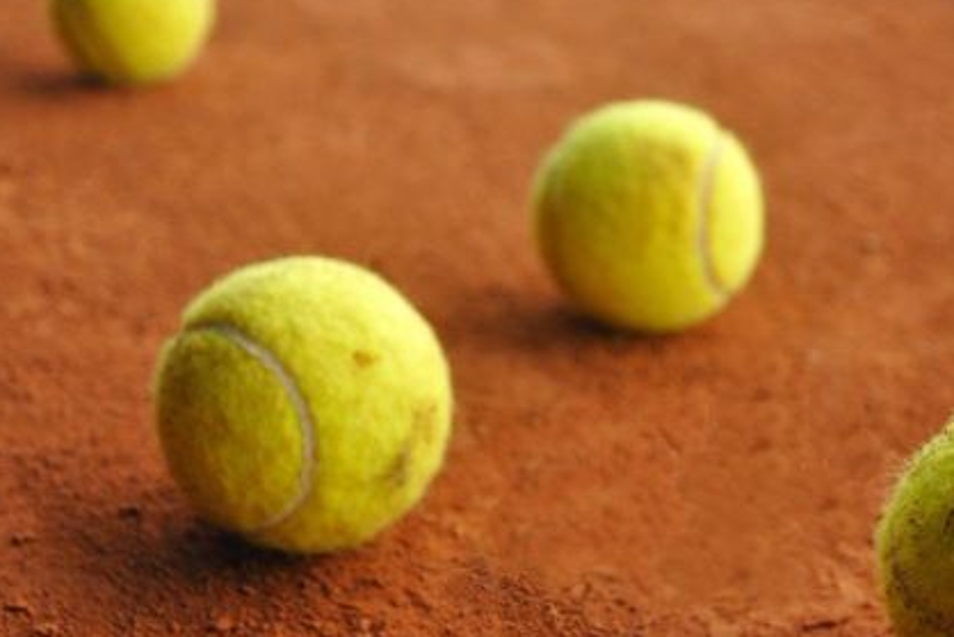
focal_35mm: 77
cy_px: 237
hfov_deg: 26.3
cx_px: 575
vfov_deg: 17.7
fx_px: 2041
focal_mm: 28
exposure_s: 1/125
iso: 500
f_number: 4
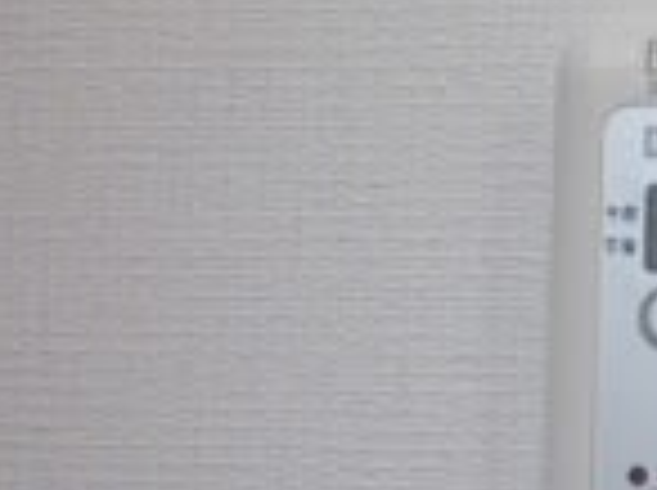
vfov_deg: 18.7
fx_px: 1459
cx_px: 882
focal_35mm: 77
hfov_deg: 22.4
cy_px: 465
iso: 200
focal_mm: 4.5
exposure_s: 1/60
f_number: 3.1
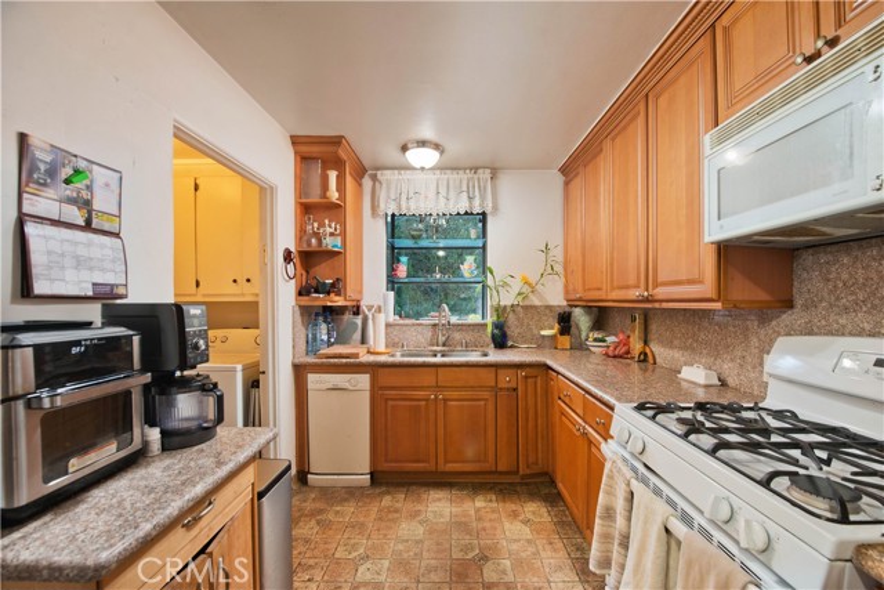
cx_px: 442
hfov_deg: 104.2
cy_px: 295
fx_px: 344
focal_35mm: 14
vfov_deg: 81.2
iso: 400
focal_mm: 14
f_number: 5.6
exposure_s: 1/8
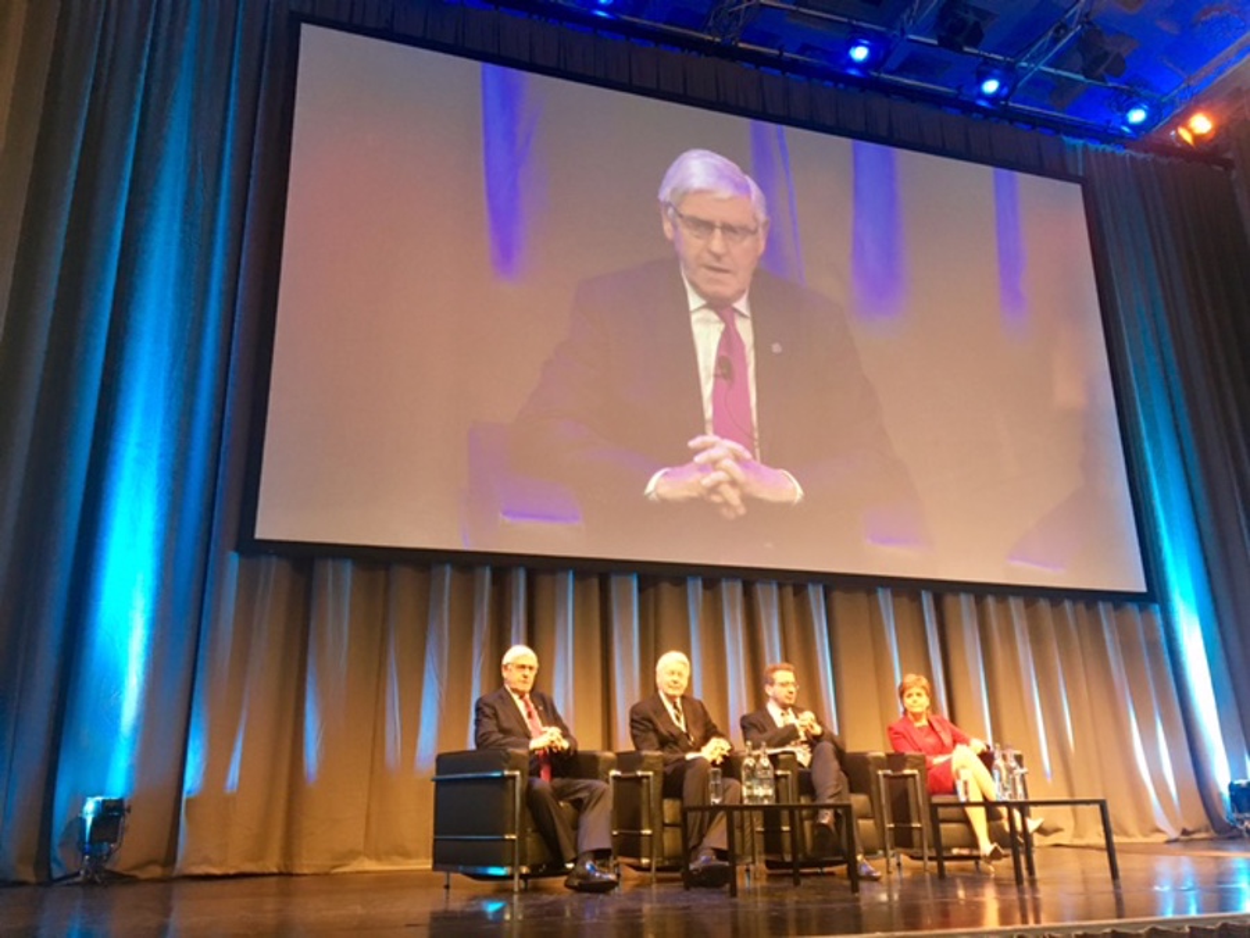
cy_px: 469
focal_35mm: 29
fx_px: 1047
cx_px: 625
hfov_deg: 61.7
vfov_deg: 48.2
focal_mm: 4.15
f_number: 2.2
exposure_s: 1/33
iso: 200
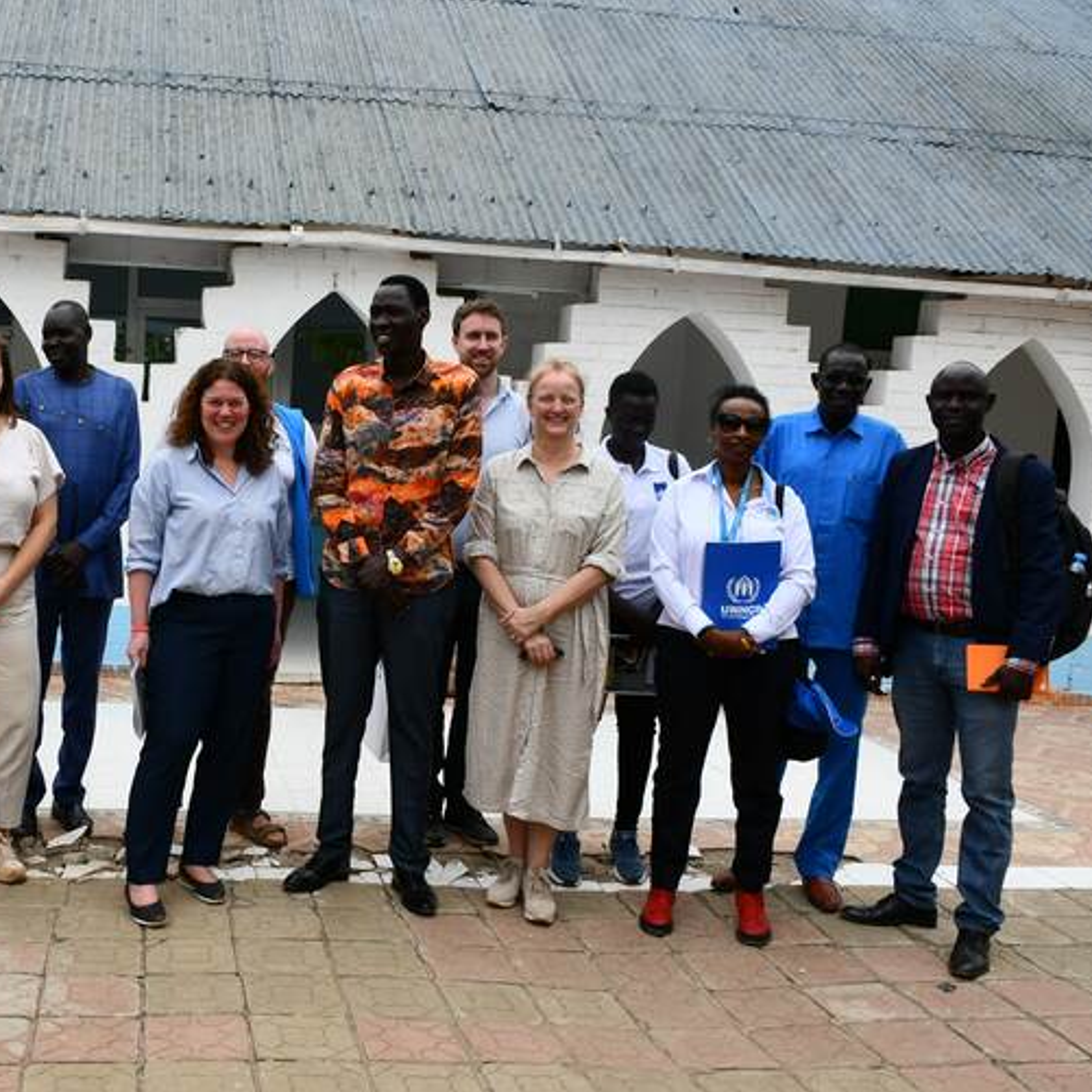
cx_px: 251
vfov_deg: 43.9
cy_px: 529
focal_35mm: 38
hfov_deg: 42.3
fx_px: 1356
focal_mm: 18
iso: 160
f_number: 8
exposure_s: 1/250
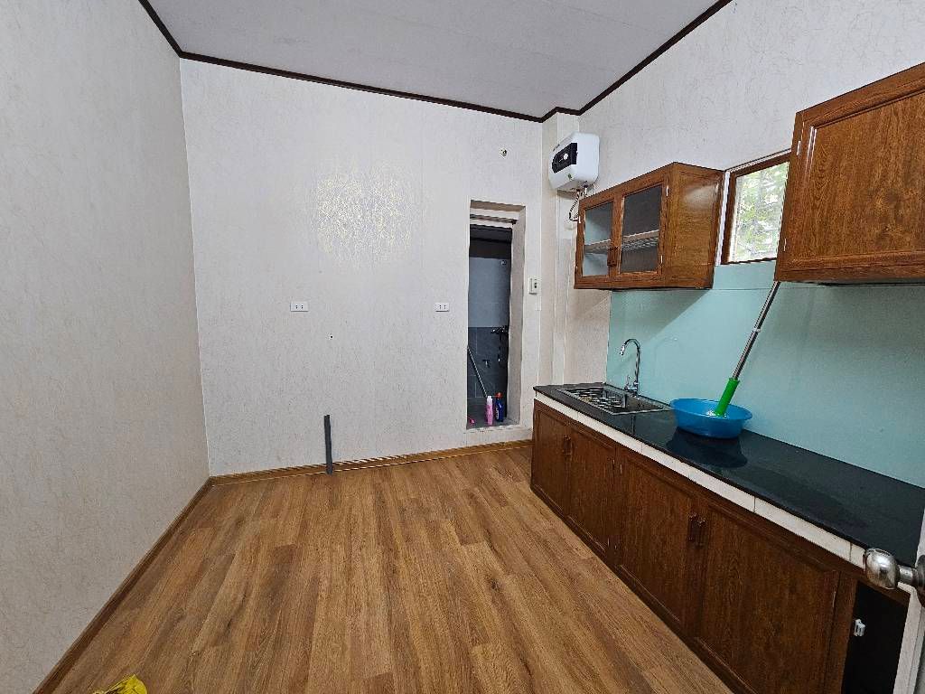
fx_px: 347
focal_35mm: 13
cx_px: 462
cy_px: 347
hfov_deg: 106.2
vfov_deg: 89.9
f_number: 2.2
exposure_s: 1/50.3
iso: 200
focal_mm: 2.2
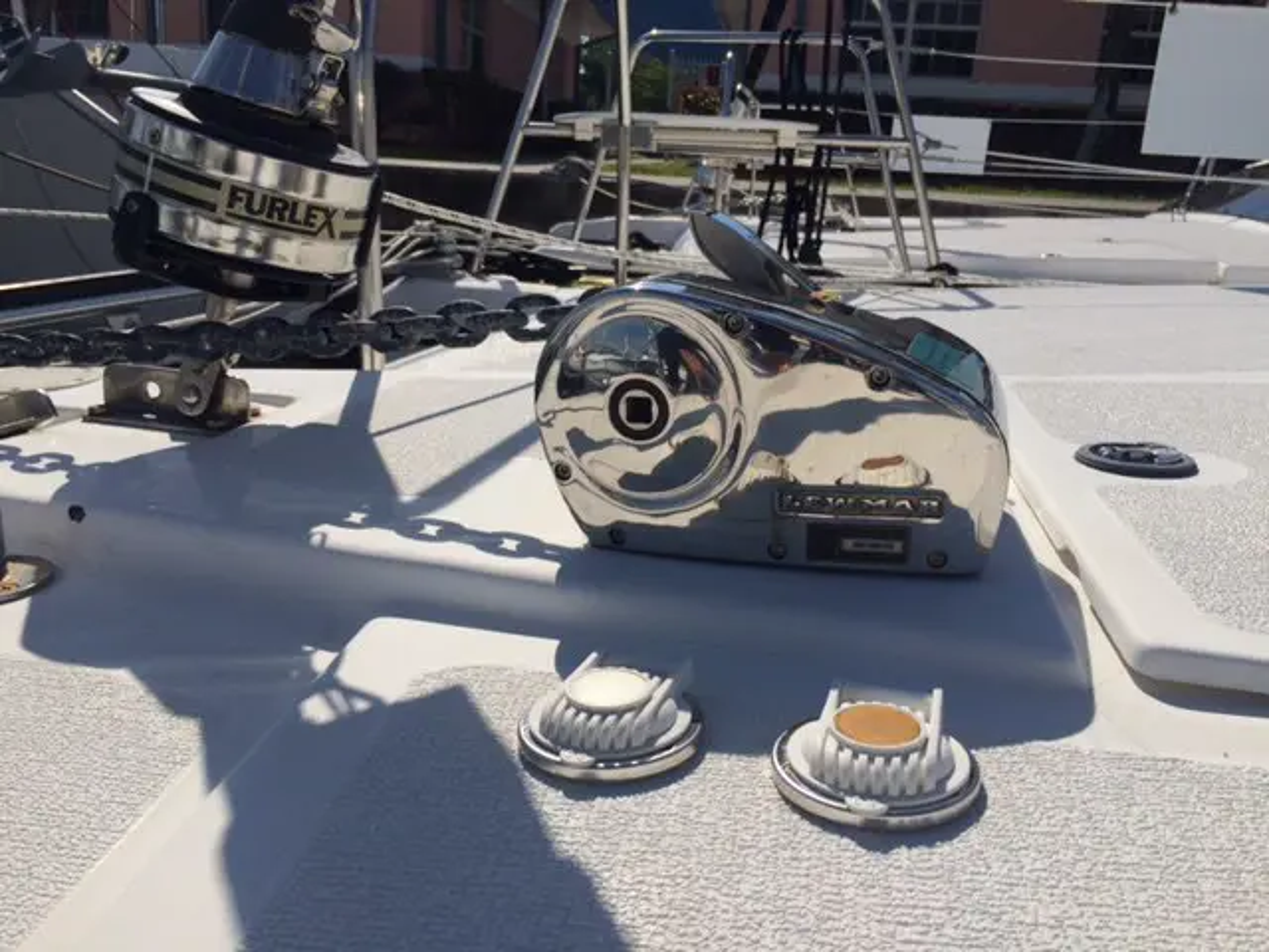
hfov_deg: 61.7
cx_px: 634
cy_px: 476
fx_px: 1063
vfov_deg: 48.2
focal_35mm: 29
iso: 32
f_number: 2.2
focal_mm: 4.15
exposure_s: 1/5128
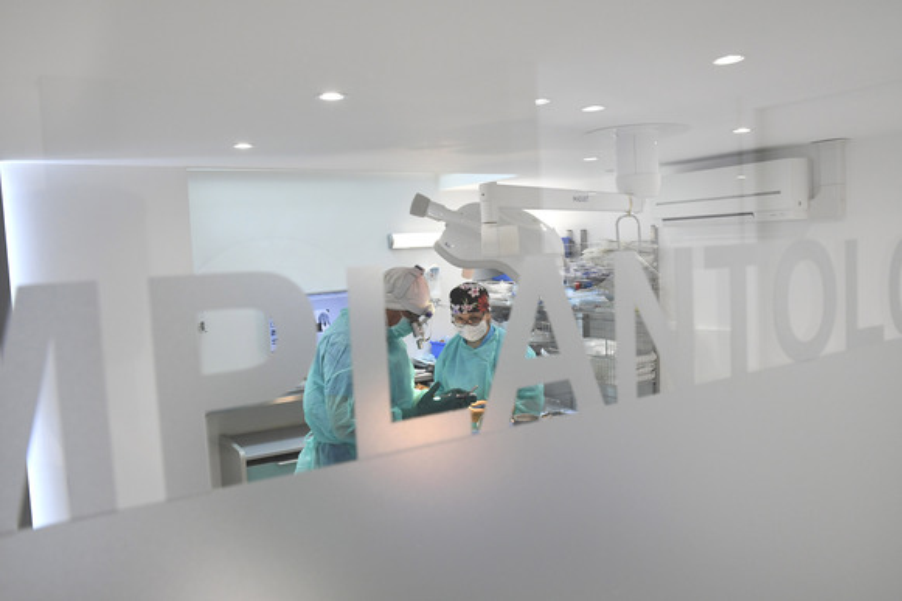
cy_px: 300
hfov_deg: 67.4
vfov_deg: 47.9
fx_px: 676
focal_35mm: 27
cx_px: 451
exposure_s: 1/50
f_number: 9
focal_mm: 18
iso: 1250
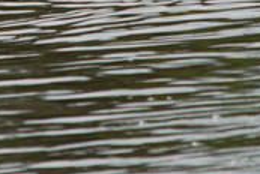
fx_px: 17573
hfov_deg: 0.8
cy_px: -106
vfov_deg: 0.6
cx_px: -60
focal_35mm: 2429
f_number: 5.6
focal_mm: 400
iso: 100
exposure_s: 1/400
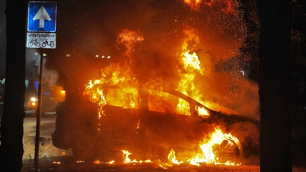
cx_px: 153
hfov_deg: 26.5
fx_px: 649
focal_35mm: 80
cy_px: 72
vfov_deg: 15.1
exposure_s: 1/160
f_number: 4
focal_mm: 76
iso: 2000
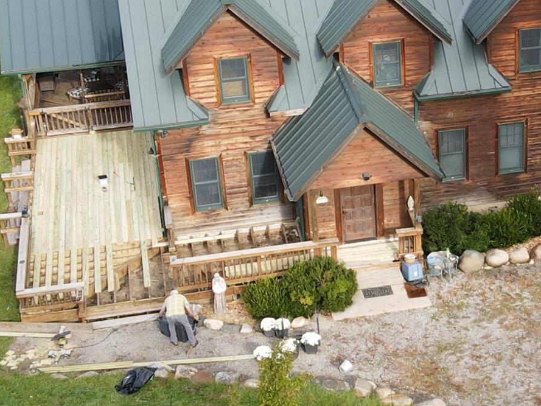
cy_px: 189
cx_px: 531
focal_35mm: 81
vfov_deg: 18.2
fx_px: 1266
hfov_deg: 23.2
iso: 110
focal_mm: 4.5
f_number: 2.8
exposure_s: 1/125
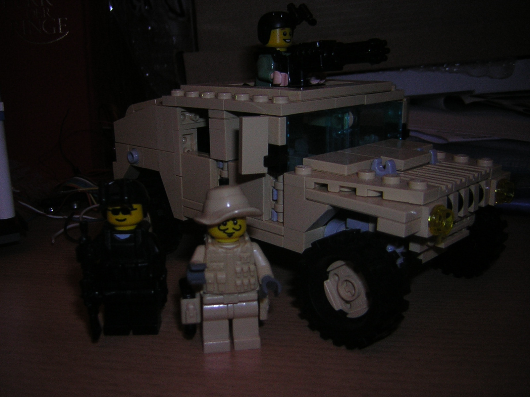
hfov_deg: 51.4
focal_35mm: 36
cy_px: 198
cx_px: 265
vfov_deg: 39.7
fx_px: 551
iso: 50
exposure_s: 1/60.1
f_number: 2.6
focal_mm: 4.7
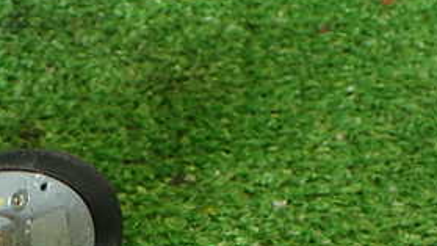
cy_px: 345
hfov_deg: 27.4
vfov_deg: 15.1
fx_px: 869
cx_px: 64
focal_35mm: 75
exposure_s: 1/30
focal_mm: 5.79
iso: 200
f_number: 2.4
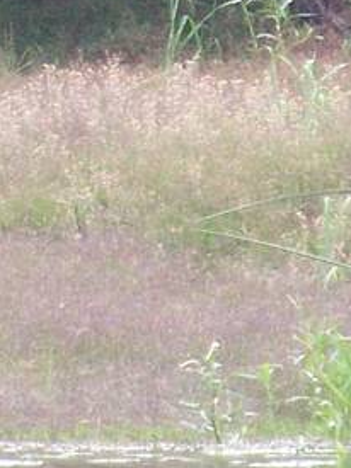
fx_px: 33988
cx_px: -99
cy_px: -100
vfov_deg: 0.8
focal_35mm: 2512
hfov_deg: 0.6
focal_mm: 70.2
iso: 160
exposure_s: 1/100
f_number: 4.8
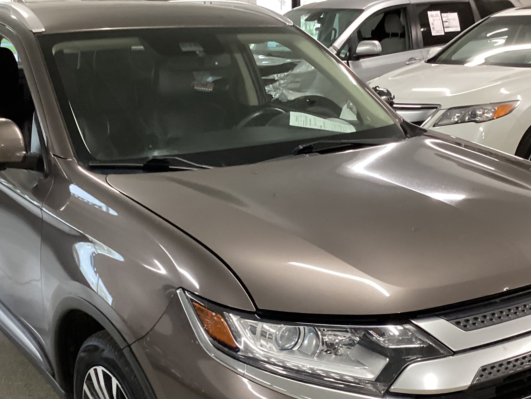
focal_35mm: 50
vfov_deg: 28.8
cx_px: 270
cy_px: 279
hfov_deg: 38.2
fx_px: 767
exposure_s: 1/60
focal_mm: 3.3
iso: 400
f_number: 2.4
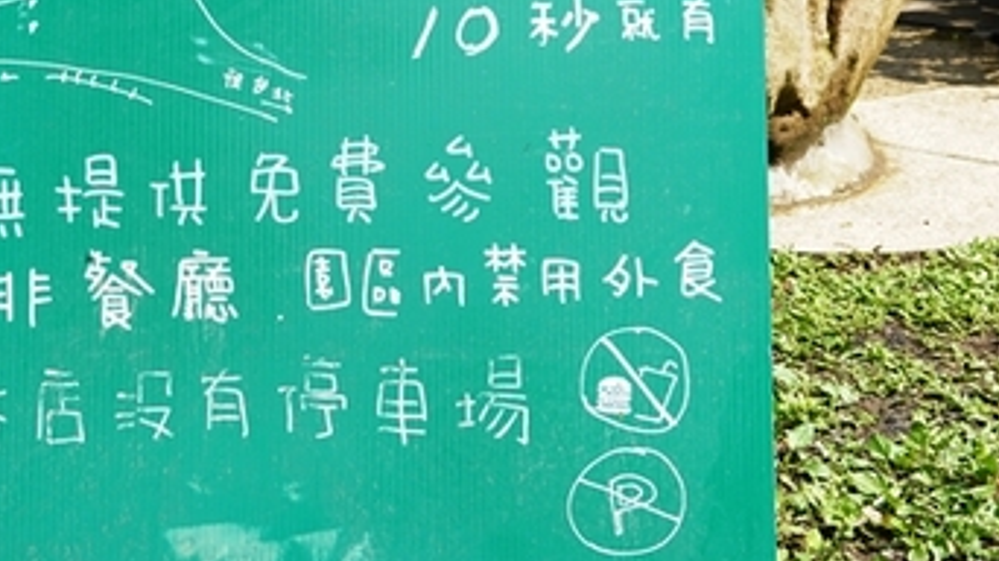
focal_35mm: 113
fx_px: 3000
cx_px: 394
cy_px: -67
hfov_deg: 18.9
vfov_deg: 10.5
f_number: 5
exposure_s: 1/200
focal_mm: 29
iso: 125
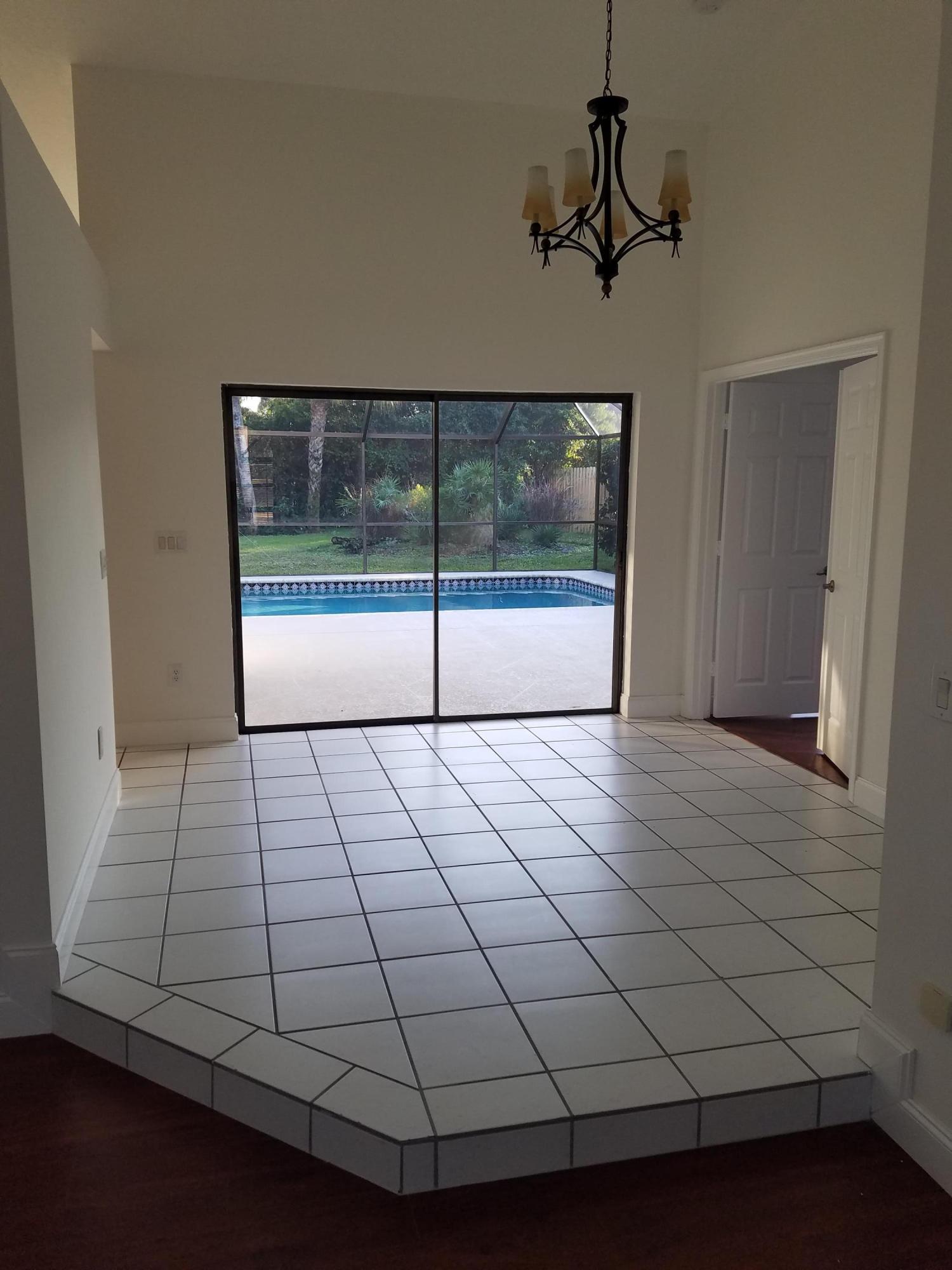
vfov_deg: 67.3
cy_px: 635
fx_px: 953
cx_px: 476
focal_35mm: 26
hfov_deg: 53.1
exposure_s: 1/100
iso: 80
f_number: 1.7
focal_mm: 4.2
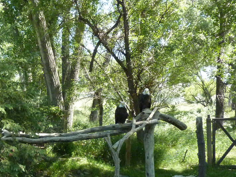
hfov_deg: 31.7
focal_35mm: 56
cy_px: 122
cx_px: 0
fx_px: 382
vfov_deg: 25.9
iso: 400
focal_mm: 4.1
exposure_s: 1/500
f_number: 3.3
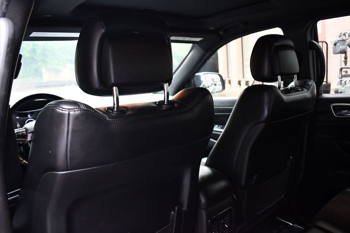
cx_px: 175
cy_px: 116
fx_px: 292
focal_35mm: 30
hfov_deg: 62.0
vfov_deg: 43.6
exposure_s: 1/125
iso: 3200
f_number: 3.5
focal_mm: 20
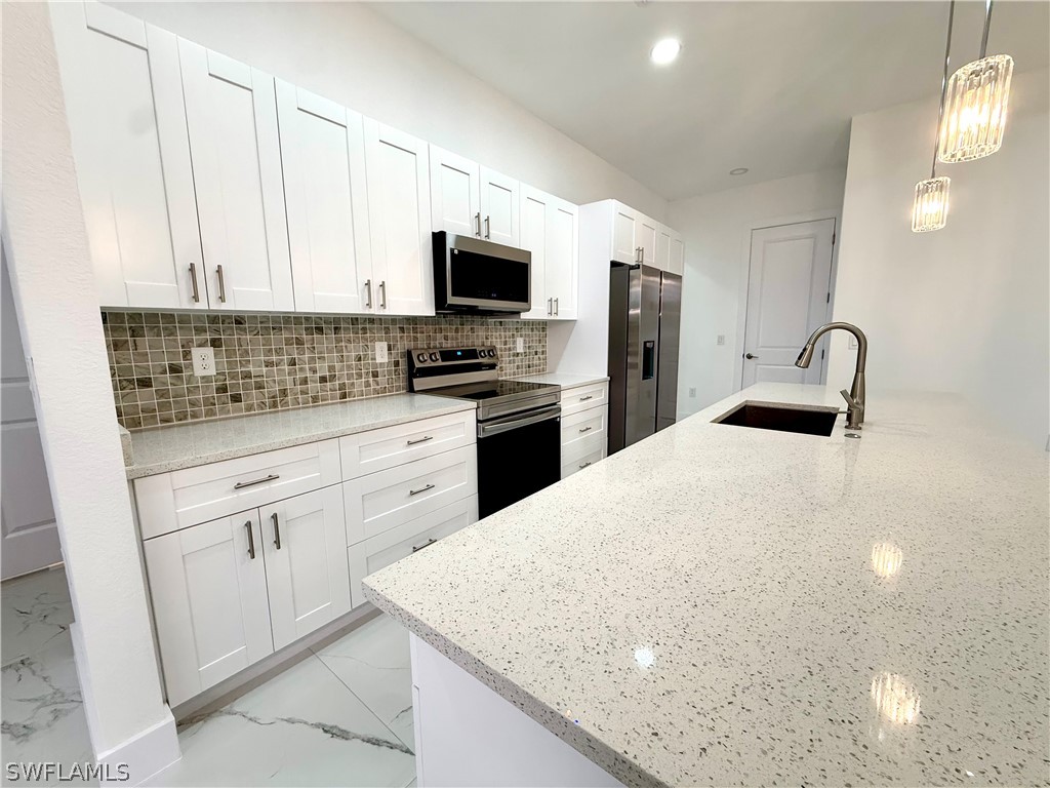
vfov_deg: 85.7
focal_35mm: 14
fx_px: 425
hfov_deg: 102.1
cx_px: 525
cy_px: 394
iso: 125
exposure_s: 1/120
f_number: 2.2
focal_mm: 2.22
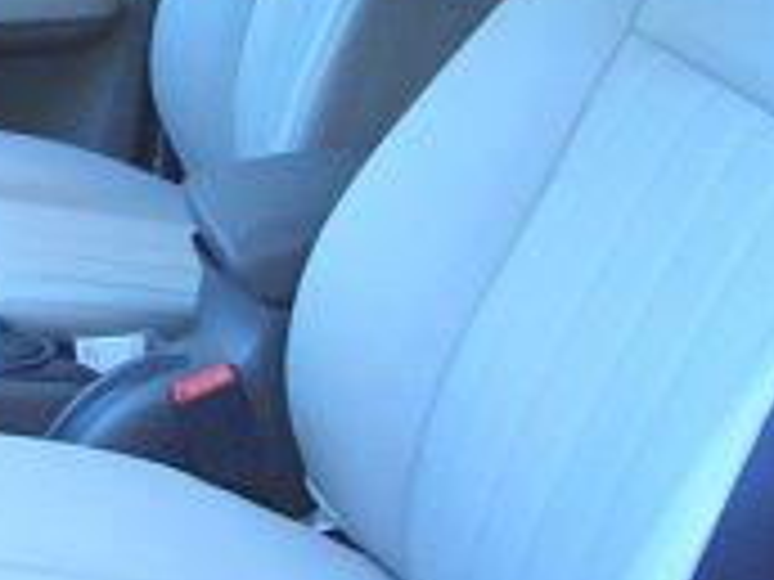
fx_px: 2035
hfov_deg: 20.8
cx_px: 4
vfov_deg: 16.1
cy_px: 112
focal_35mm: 91
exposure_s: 1/60
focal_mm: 5.8
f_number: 2.6
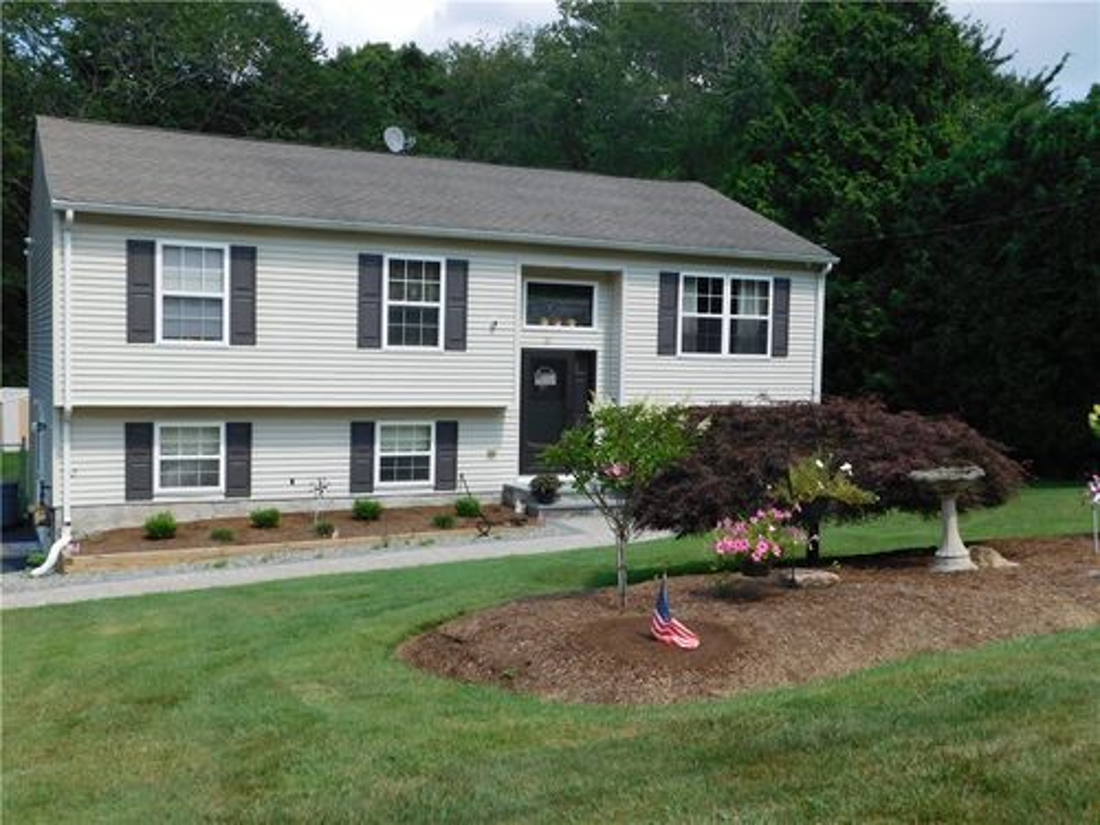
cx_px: 550
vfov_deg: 39.7
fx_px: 1144
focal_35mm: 36
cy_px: 412
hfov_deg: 51.4
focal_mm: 6.3
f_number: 3.5
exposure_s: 1/800
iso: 125
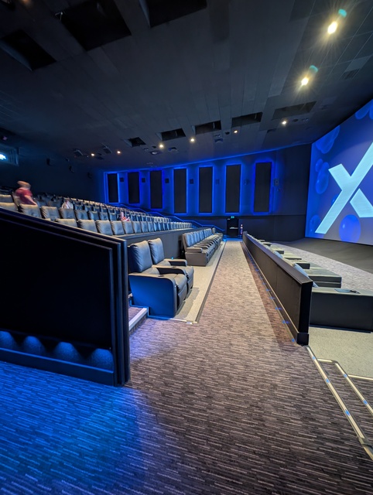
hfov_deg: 94.6
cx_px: 186
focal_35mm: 12
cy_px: 248
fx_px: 172
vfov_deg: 110.5
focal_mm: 2.23
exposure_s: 1/4.75
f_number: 1.95
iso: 829
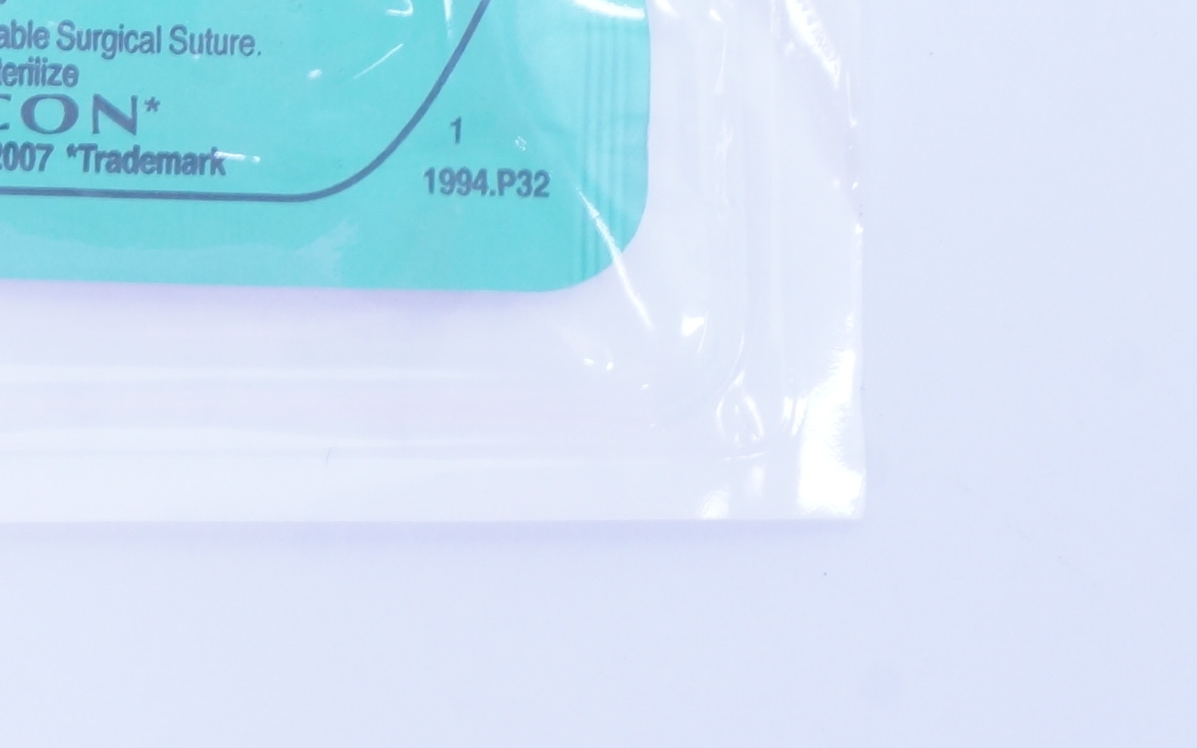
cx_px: -320
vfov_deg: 8.1
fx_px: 5252
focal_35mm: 161
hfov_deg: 12.6
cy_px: 14
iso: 400
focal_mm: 34
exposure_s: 1/10
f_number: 13
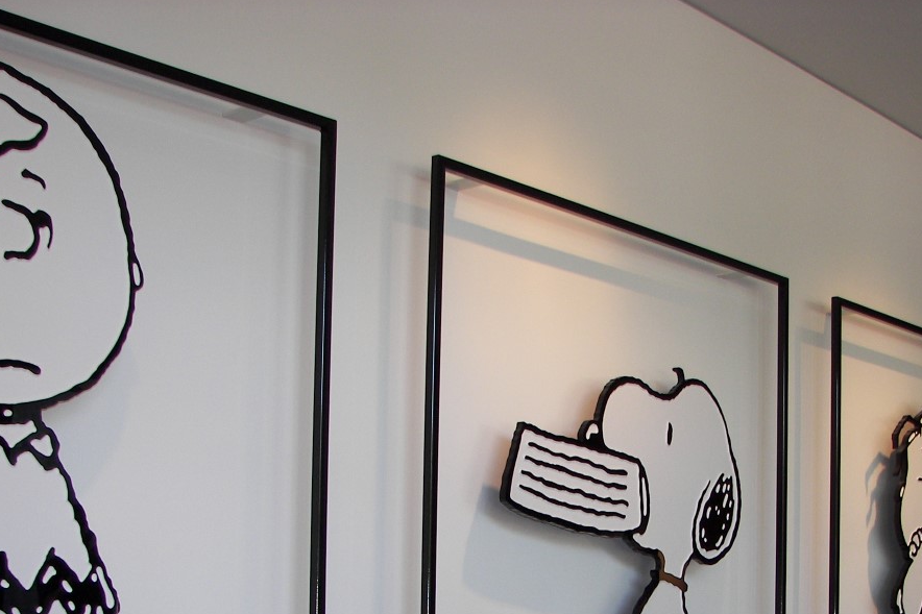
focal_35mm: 61
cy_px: 559
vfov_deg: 21.7
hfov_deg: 32.8
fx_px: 1562
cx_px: 557
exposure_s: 1/30
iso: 64
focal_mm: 6
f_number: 2.8
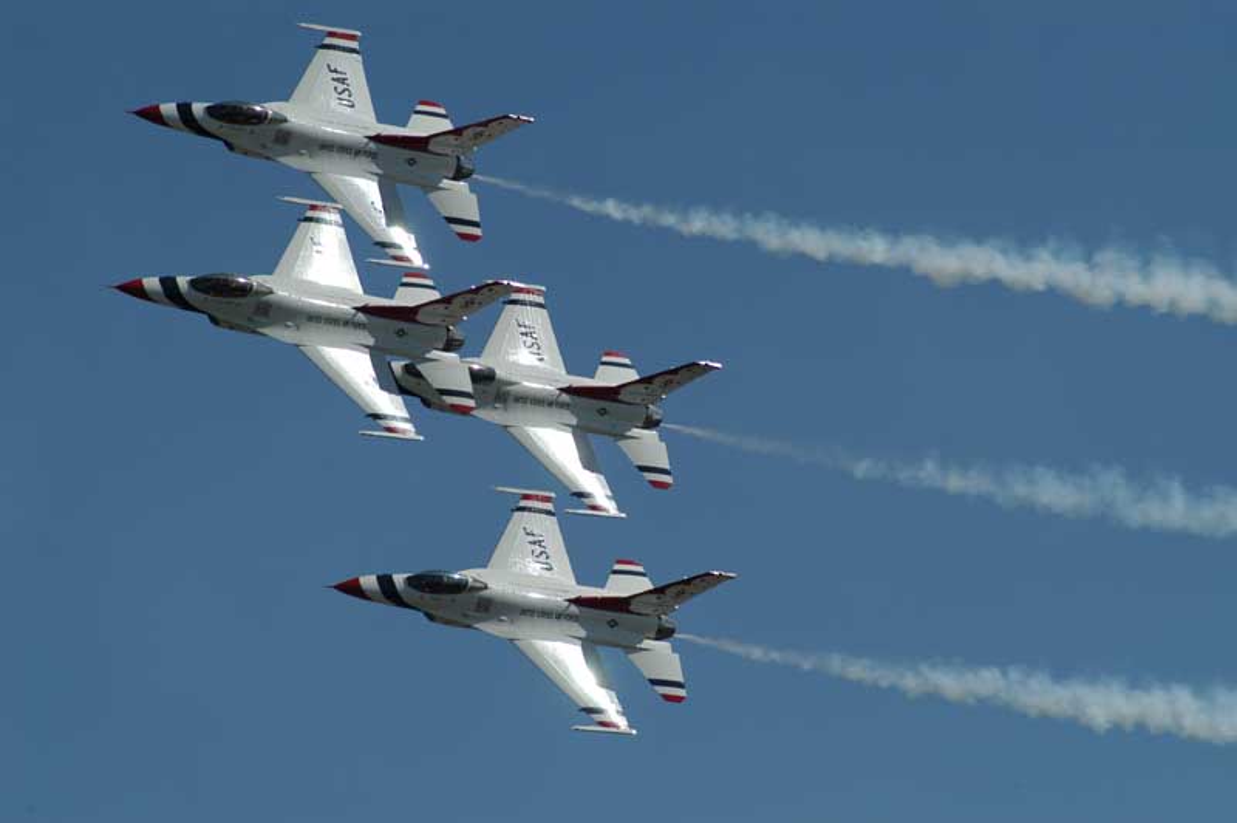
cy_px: 412
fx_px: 10815
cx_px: 618
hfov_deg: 6.5
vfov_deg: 4.4
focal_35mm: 315
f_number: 8
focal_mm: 210
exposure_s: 1/1000
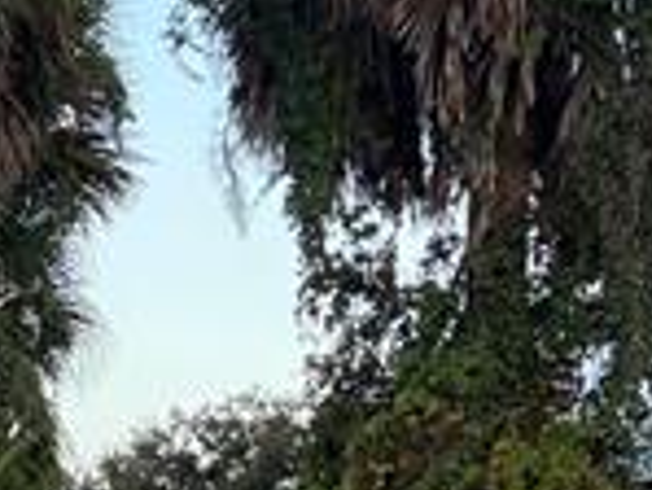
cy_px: 941
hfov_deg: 9.6
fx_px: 3374
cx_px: -1006
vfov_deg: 8.0
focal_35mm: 179
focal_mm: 5.96
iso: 40
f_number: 1.6
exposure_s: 1/122
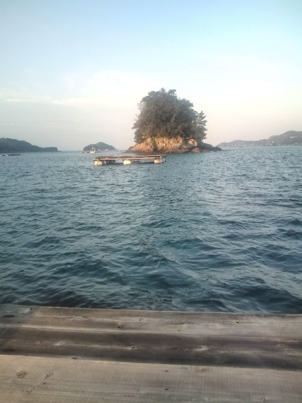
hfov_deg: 42.9
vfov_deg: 55.4
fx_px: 384
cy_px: 201
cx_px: 149
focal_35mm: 33
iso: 40
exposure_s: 1/120
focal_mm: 3.3
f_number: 2.8
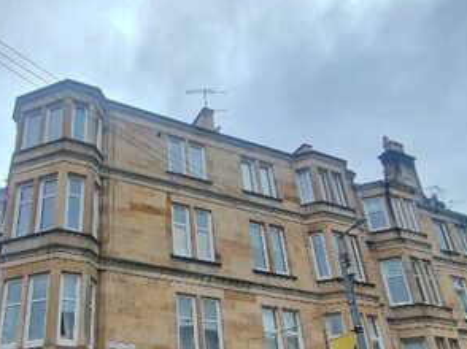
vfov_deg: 44.4
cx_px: 132
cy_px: 247
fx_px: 418
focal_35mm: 31
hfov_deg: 56.2
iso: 50
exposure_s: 1/369
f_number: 2.2
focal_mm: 2.2
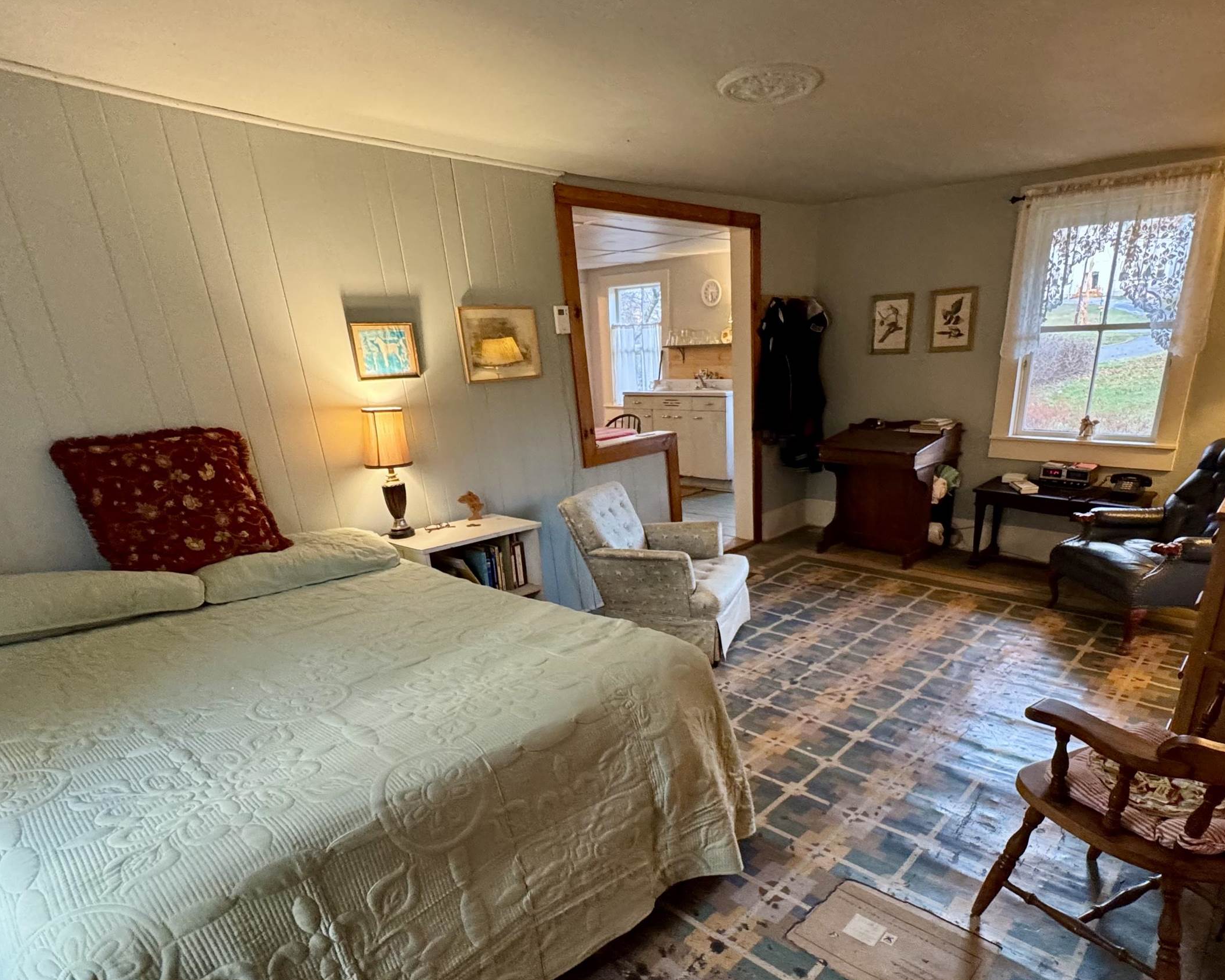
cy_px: 633
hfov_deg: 80.0
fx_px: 725
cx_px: 690
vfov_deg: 66.7
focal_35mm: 20
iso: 500
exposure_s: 1/60
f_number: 2.2
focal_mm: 2.22
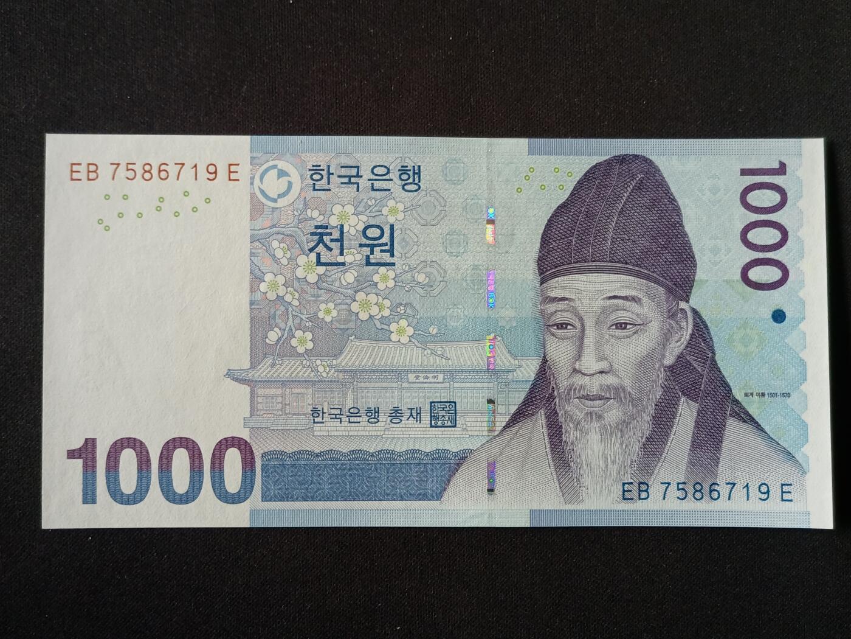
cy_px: 320
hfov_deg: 50.1
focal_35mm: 37
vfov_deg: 38.7
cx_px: 426
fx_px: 910
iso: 533
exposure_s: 1/50
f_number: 1.8
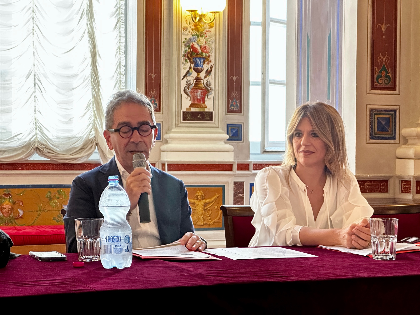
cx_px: 210
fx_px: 934
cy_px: 158
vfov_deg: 19.1
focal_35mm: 77
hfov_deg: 25.3
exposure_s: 1/60
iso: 320
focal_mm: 9
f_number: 2.8
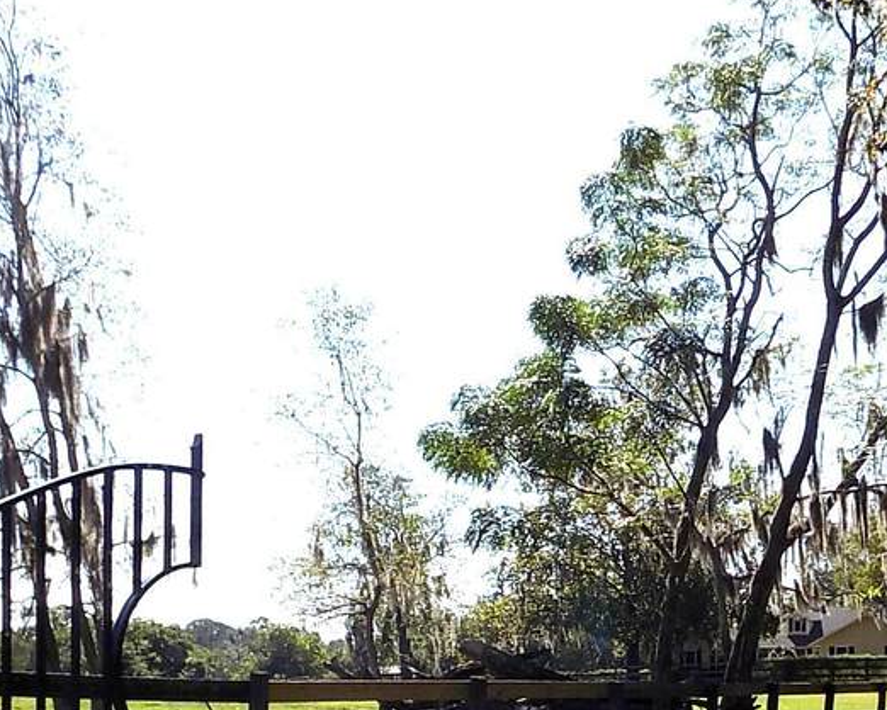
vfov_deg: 26.2
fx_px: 1444
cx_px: 644
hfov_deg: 33.6
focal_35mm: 55
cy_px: 712
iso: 80
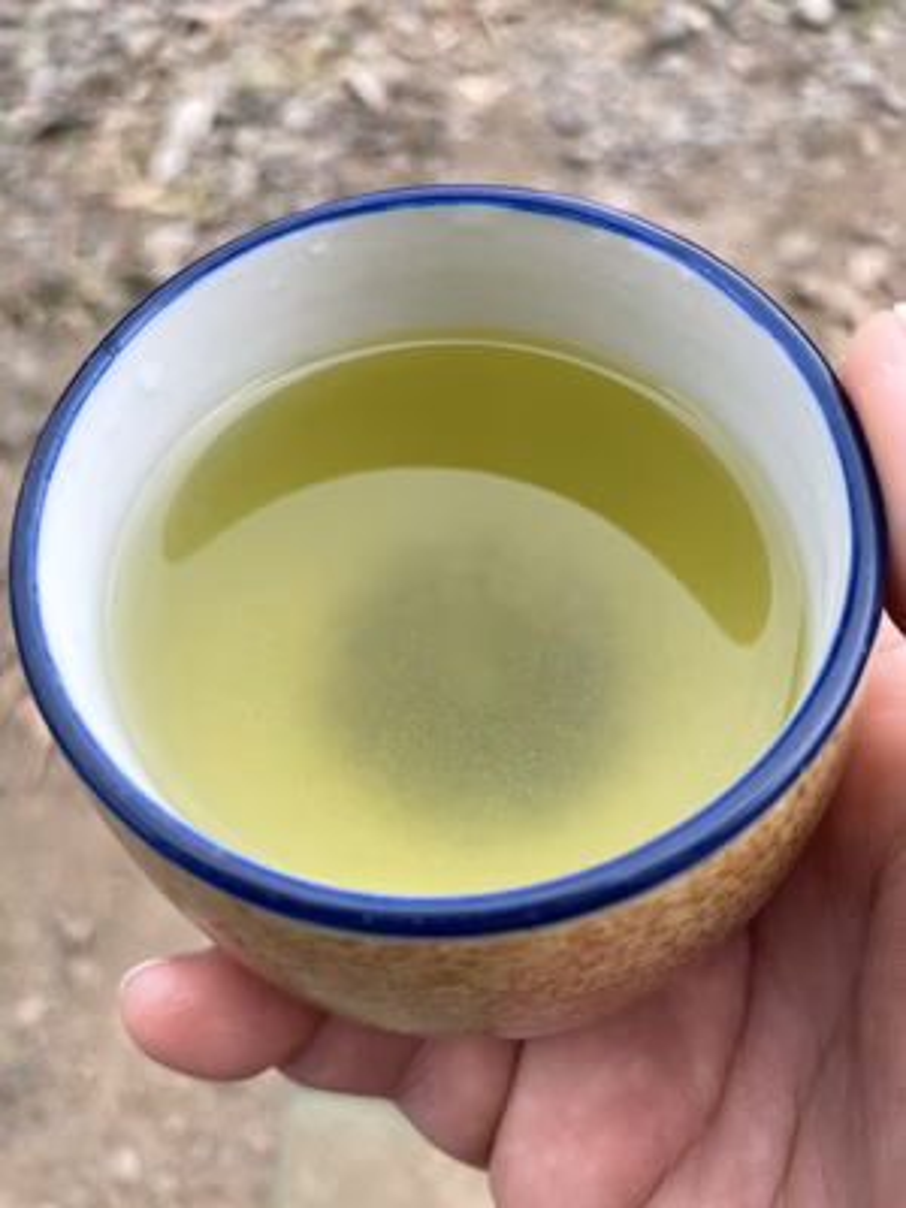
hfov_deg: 53.1
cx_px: 453
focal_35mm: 26
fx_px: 907
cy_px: 604
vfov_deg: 67.3
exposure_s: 1/139
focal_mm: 4.2
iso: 32
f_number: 1.6
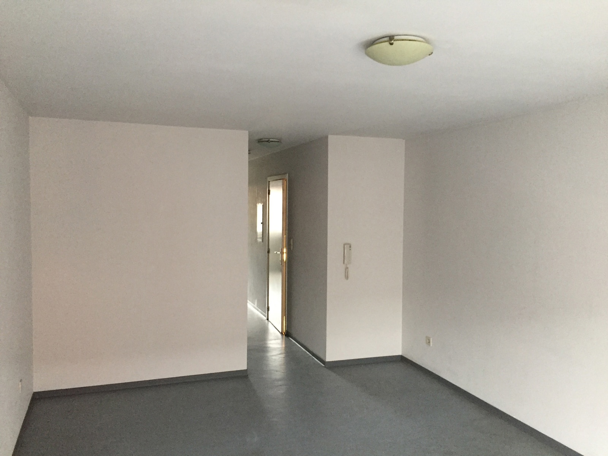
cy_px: 228
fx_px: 509
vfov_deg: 48.2
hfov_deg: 61.7
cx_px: 304
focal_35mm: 29
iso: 250
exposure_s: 1/33
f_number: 2.2
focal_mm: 4.15
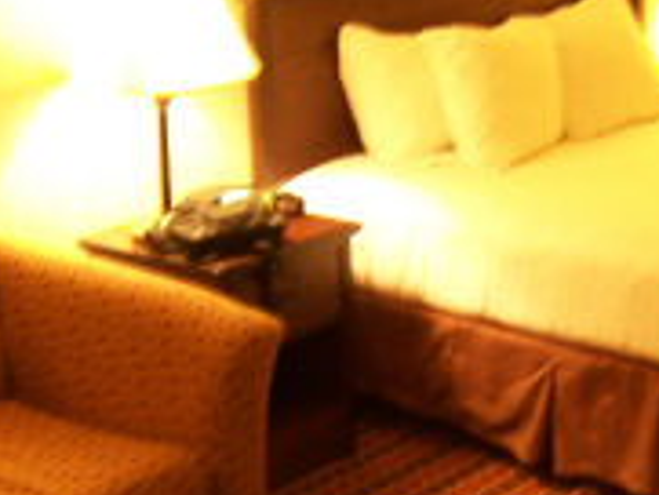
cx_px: 393
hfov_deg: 26.6
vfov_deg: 20.1
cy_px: 364
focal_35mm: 73
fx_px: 1391
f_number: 3.4
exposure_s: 1/2
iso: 80
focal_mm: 5.5
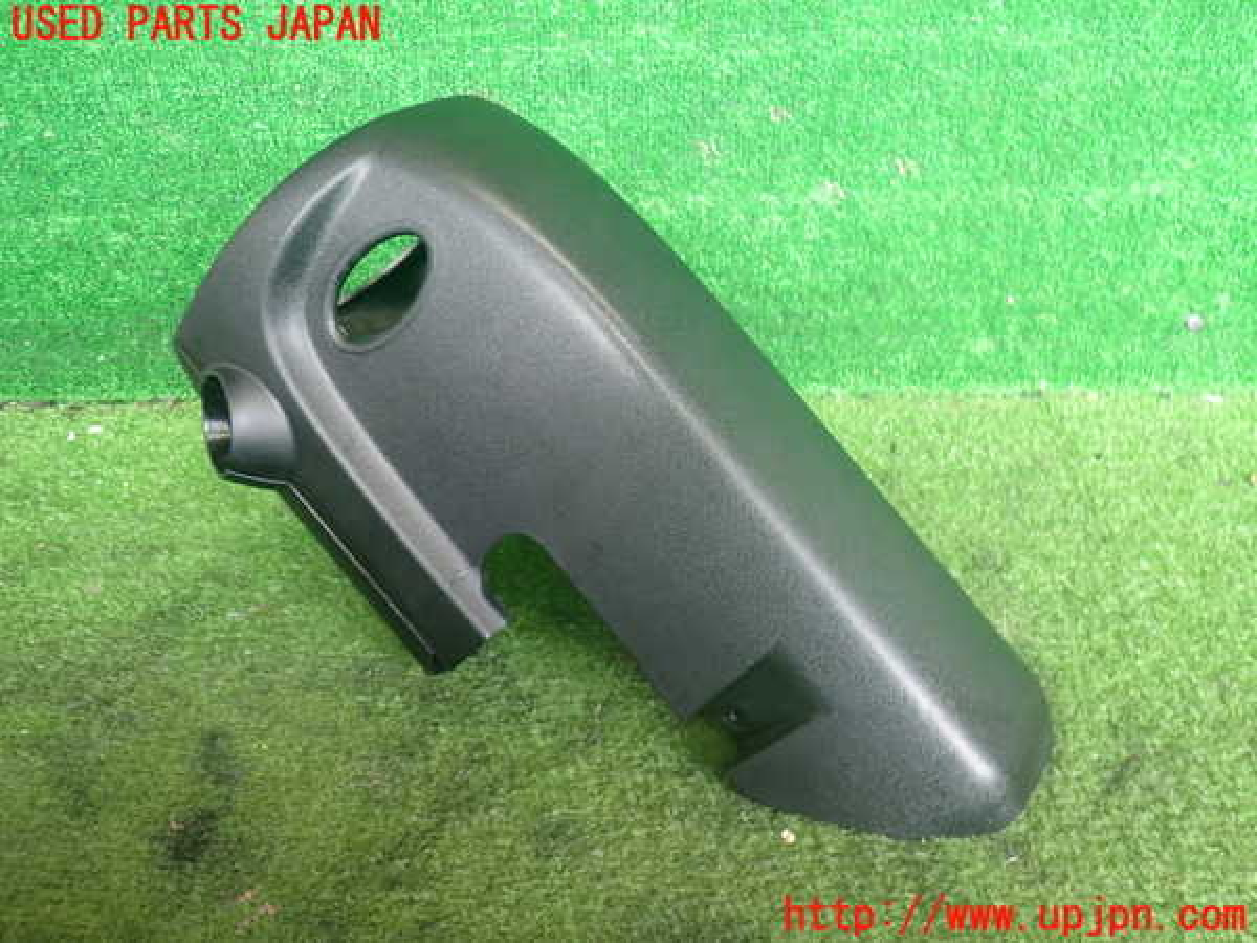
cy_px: 472
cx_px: 628
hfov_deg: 60.0
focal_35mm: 30
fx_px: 1089
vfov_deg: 46.8
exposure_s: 1/40
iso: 200
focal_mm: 5.4
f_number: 2.3
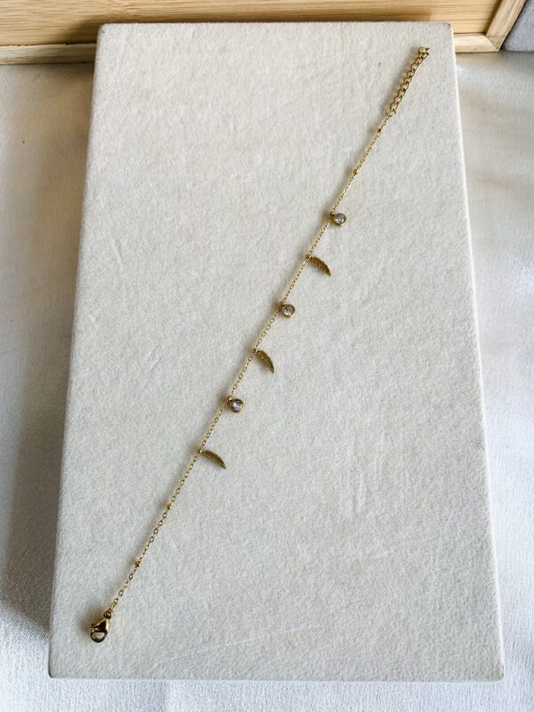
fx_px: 535
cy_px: 356
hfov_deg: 53.1
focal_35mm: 26
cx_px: 267
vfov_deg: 67.3
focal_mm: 4.25
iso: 32
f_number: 1.8
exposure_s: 1/100
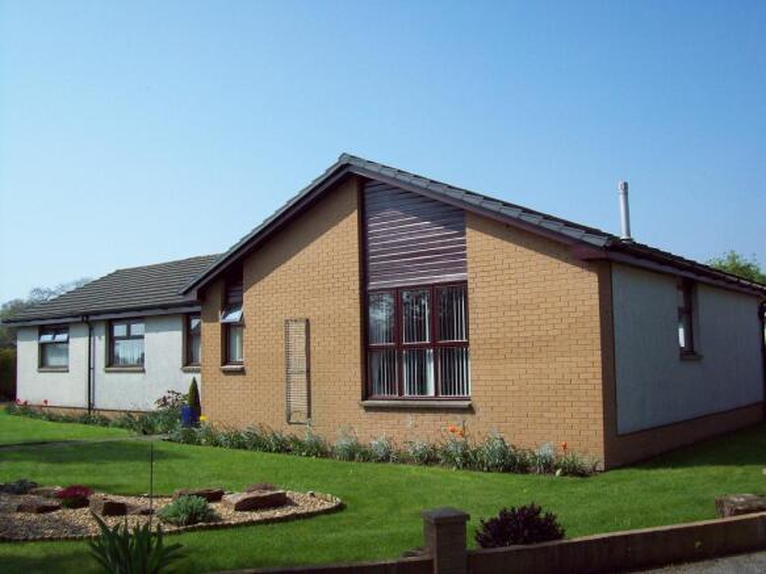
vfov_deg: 39.6
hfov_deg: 51.4
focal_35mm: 36
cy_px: 287
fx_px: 796
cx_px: 383
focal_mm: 6
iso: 80
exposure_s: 1/615
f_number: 4.8
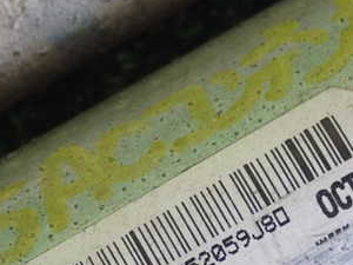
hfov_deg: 14.1
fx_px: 1428
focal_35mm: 140
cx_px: 136
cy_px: 206
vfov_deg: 10.6
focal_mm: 12.6
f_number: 4
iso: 800
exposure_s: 1/80
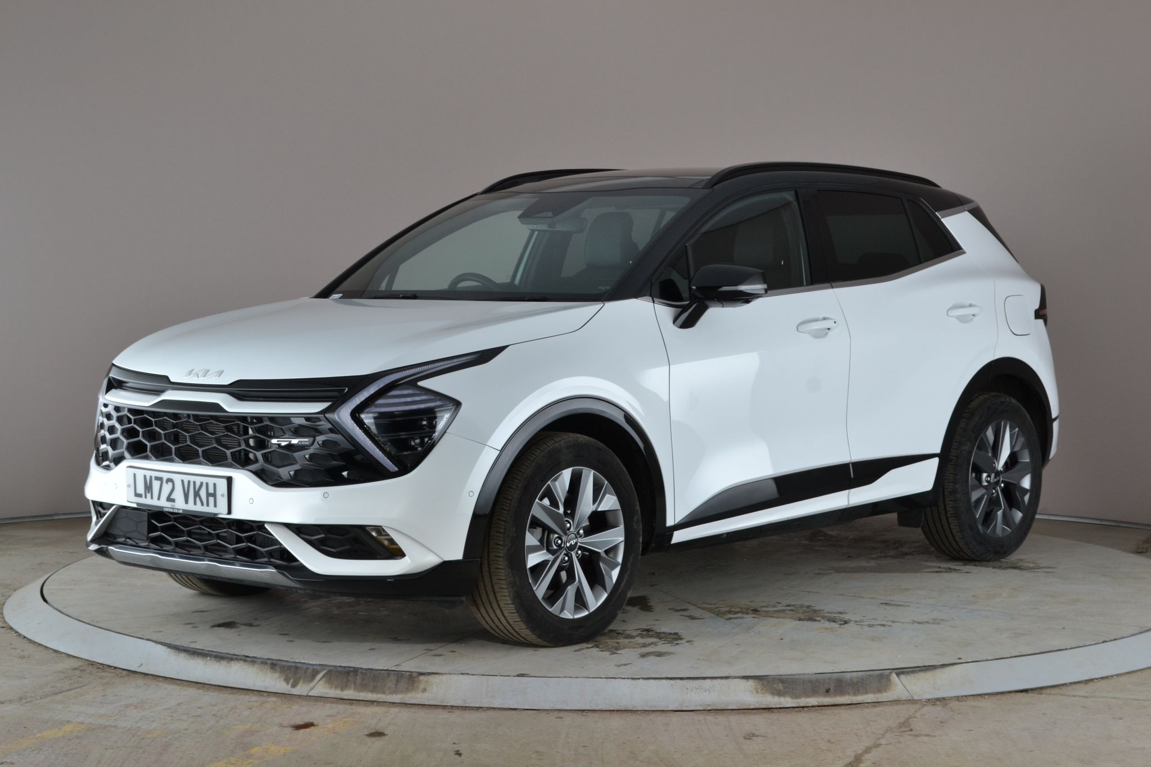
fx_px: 2158
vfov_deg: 20.2
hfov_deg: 29.9
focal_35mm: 68
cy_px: 384
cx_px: 576
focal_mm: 45
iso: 250
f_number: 10
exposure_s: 1/8
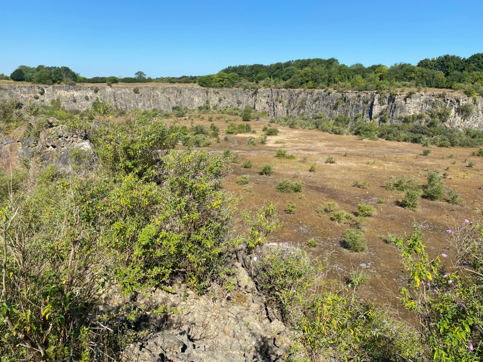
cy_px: 181
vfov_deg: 53.1
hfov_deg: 67.3
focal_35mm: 26
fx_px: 363
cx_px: 242
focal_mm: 4.25
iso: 32
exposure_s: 1/2571
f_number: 1.8
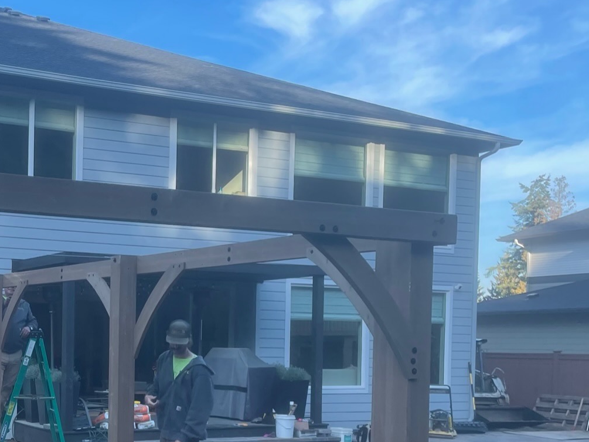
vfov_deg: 26.9
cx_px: 42
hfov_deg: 33.9
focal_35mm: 53
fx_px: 902
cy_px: 361
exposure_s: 1/651
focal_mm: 4.2
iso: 32
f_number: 1.6
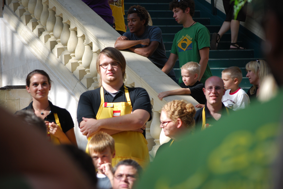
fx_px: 1157
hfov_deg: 13.9
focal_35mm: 147
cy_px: 94
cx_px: 142
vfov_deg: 9.4
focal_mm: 98
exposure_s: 1/320
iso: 200
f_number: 4.5
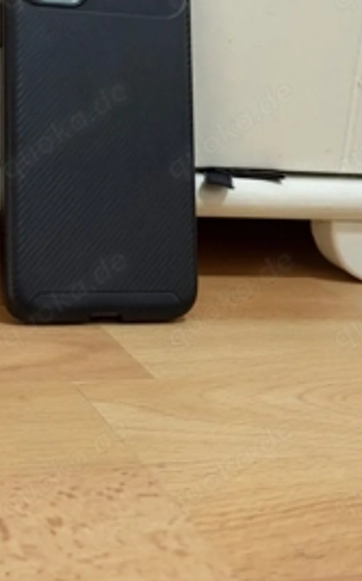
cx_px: 111
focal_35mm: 76
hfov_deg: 17.1
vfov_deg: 26.8
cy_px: 154
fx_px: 1202
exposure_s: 1/39
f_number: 1.78
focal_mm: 6.76
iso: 500
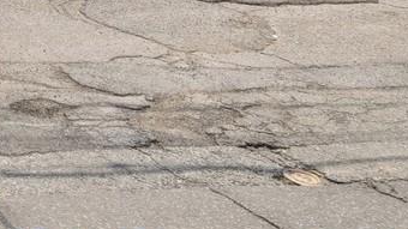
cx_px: -412
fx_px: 887
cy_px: -397
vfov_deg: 11.1
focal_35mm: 82
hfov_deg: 17.8
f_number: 8
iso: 200
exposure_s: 1/800
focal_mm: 8
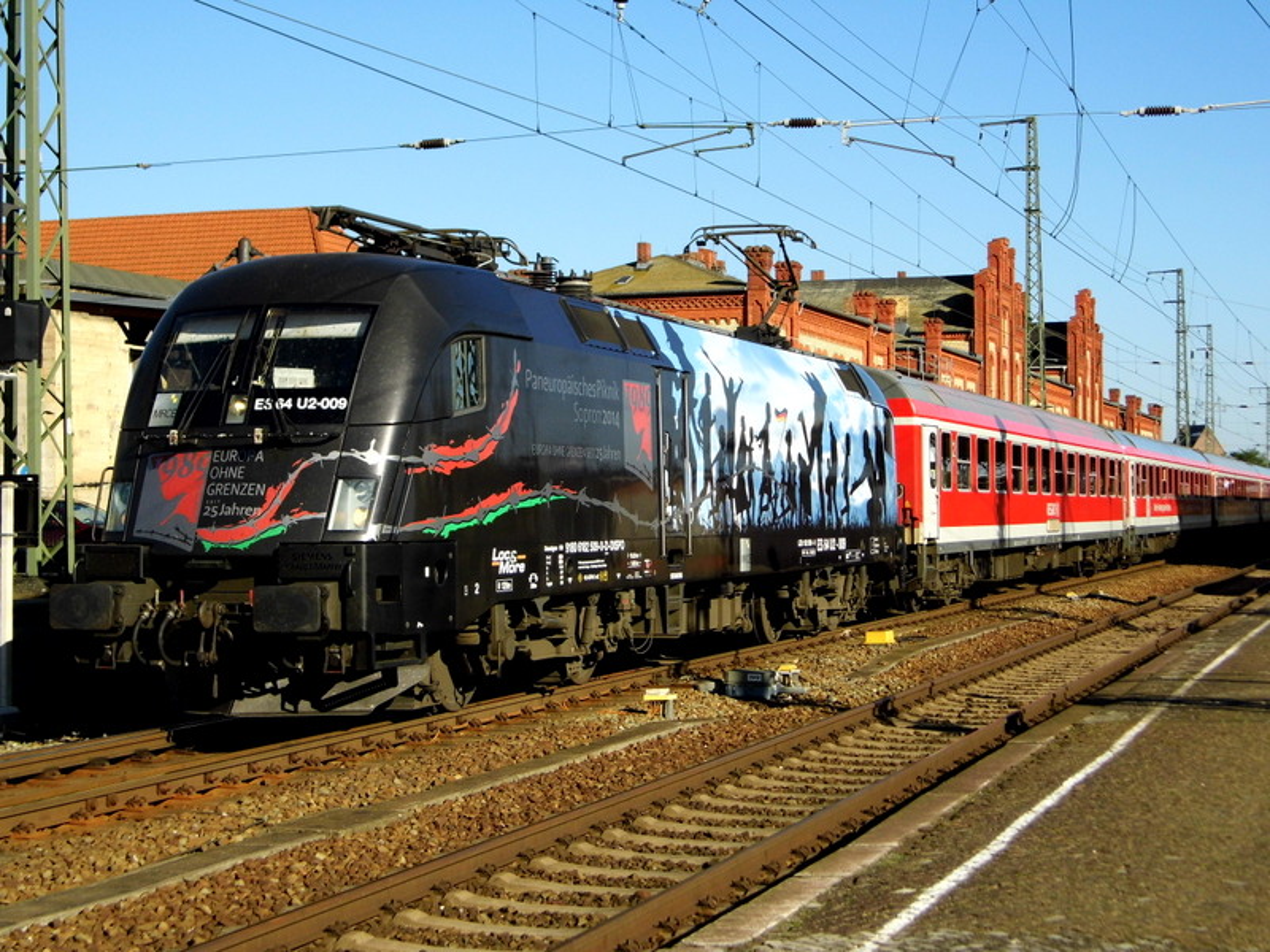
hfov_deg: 33.2
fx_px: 2128
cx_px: 635
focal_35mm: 58
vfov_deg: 25.2
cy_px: 476
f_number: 3.9
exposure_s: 1/861
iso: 100
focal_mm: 10.4
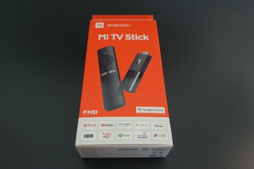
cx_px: 125
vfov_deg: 46.4
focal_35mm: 28
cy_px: 91
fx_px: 198
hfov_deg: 65.5
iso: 500
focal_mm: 4.3
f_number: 1.5
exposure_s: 1/15
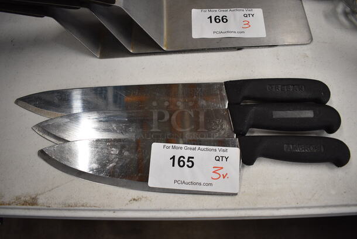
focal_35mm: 27
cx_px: 178
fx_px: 268
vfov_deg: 48.0
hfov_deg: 67.3
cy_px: 120
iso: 1100
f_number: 3.5
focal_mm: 18
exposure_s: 1/125
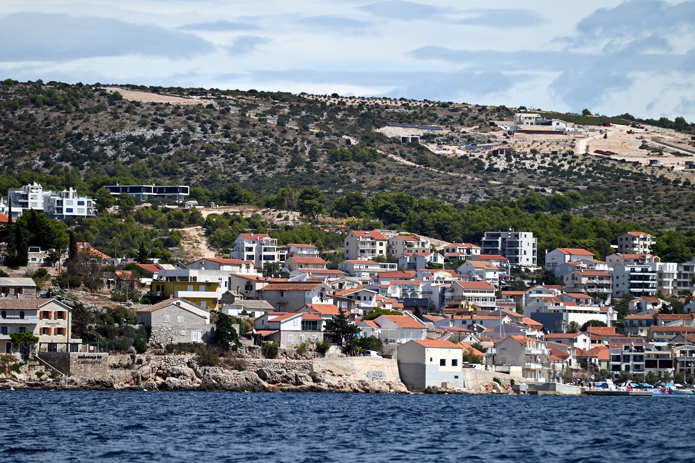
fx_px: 5792
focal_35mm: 300
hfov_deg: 6.9
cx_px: 348
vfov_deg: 4.6
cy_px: 232
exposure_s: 1/1000
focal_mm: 300
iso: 125
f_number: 5.6
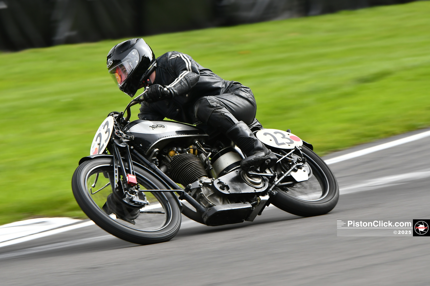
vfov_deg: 5.0
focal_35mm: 278
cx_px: 215
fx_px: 3314
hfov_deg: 7.4
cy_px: 143
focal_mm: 185
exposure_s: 1/200
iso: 360
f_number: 6.3
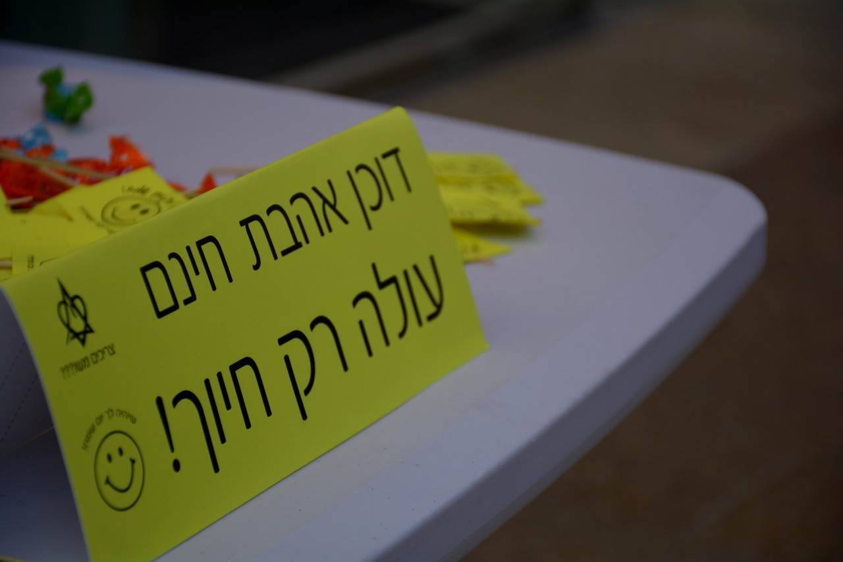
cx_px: 422
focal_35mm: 150
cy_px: 281
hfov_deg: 13.7
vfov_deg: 9.1
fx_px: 3512
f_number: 5.6
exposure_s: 1/200
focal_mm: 100
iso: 100
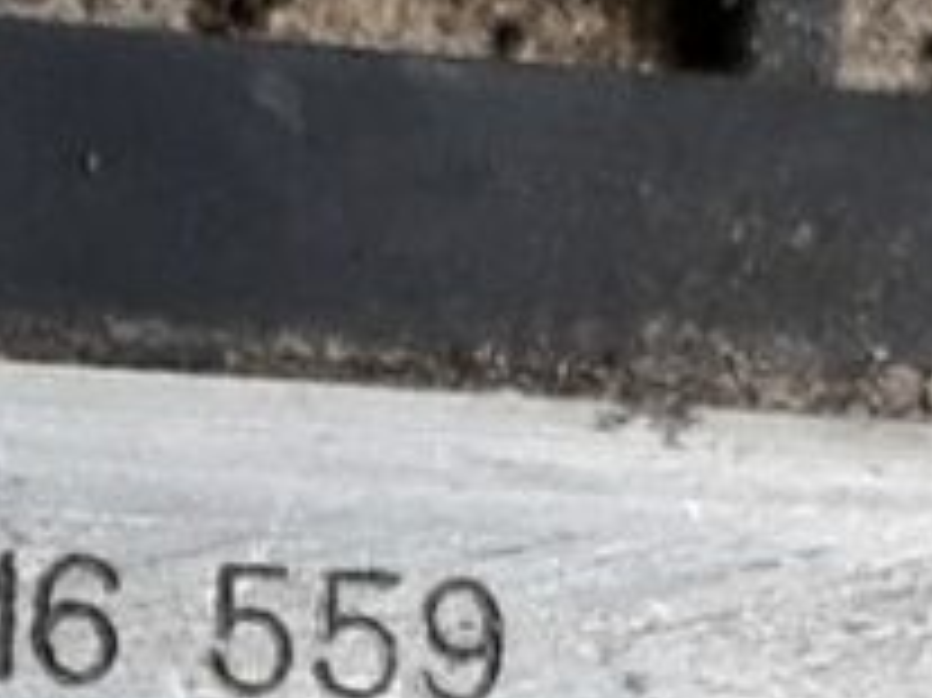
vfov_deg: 7.0
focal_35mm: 183
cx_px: -324
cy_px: 2355
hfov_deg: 10.5
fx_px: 4924
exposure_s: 1/50
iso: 40
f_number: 1.9
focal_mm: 3.6
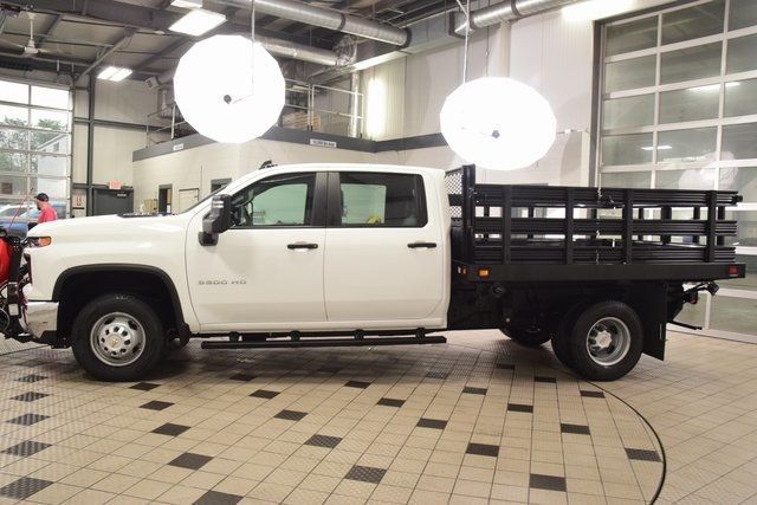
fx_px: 568
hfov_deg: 67.4
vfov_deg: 48.0
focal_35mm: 27
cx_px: 378
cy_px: 252
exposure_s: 1/60
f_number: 8
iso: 1600
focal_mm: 18
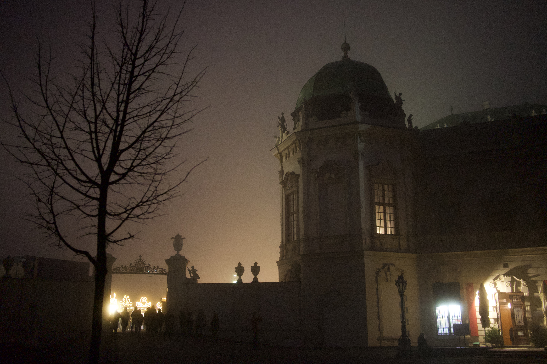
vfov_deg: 36.9
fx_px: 547
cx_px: 274
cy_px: 182
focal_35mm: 36
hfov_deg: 53.1
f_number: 1.7
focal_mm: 24
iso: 6400
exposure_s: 1/254
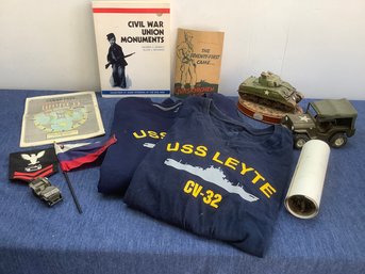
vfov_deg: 45.4
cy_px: 137
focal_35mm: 31
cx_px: 182
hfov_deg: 58.4
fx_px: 327
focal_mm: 3.3
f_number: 2.4
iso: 50
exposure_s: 1/60
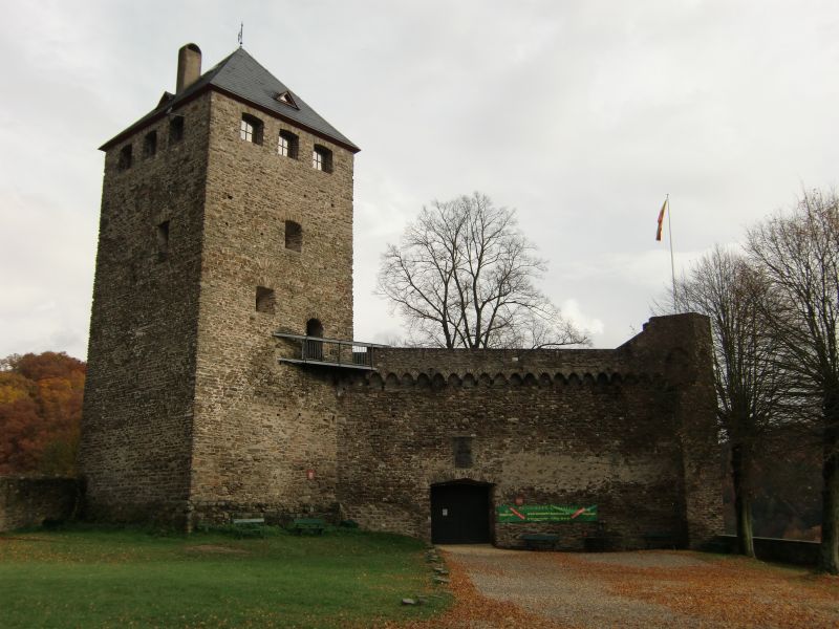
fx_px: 824
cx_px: 420
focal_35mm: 34
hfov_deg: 54.0
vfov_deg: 41.8
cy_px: 314
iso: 64
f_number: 3.6
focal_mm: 6.1
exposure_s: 1/500
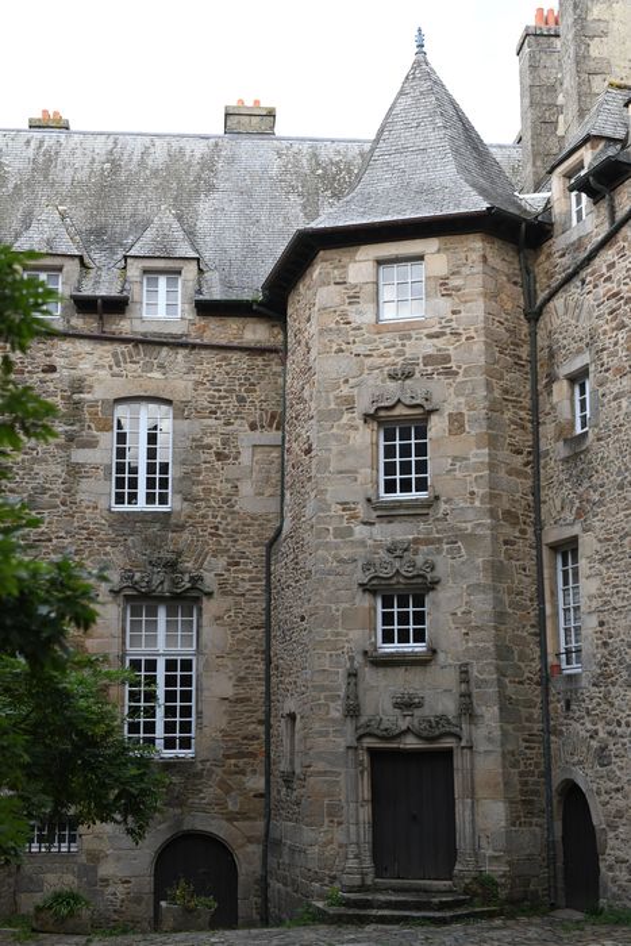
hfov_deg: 27.0
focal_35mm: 50
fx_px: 1314
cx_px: 316
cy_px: 473
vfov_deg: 39.6
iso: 640
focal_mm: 50
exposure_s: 1/500
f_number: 5
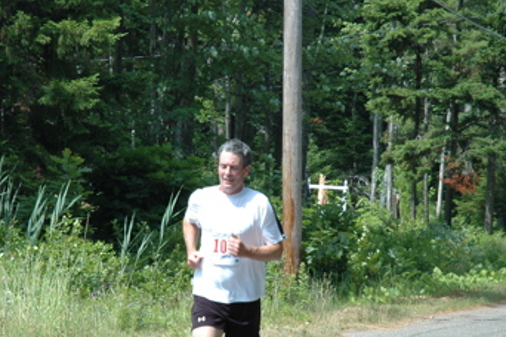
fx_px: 2755
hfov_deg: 10.5
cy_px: 191
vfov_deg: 7.0
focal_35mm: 196
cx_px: 265
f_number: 8
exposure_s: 1/200
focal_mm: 70
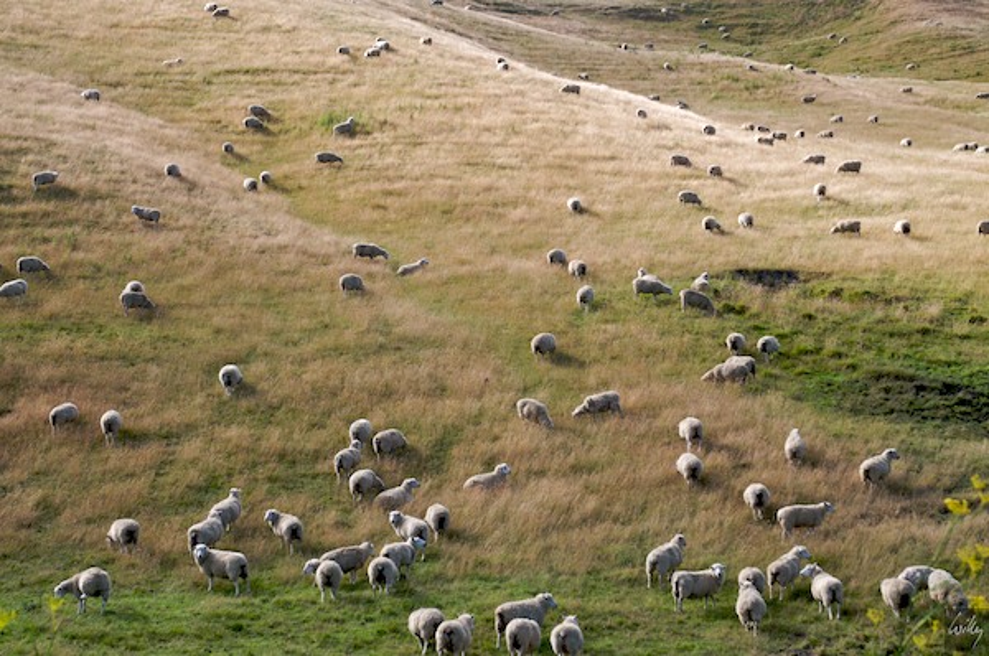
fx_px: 1975
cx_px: 494
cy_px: 328
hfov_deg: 28.1
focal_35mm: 72
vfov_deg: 18.9
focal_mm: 48
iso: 320
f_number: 10
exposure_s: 1/400
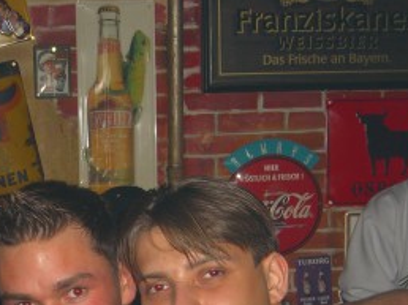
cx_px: 96
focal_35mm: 107
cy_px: 341
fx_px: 1260
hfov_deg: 18.3
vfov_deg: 13.5
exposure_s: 1/60
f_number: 3.1
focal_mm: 9.5
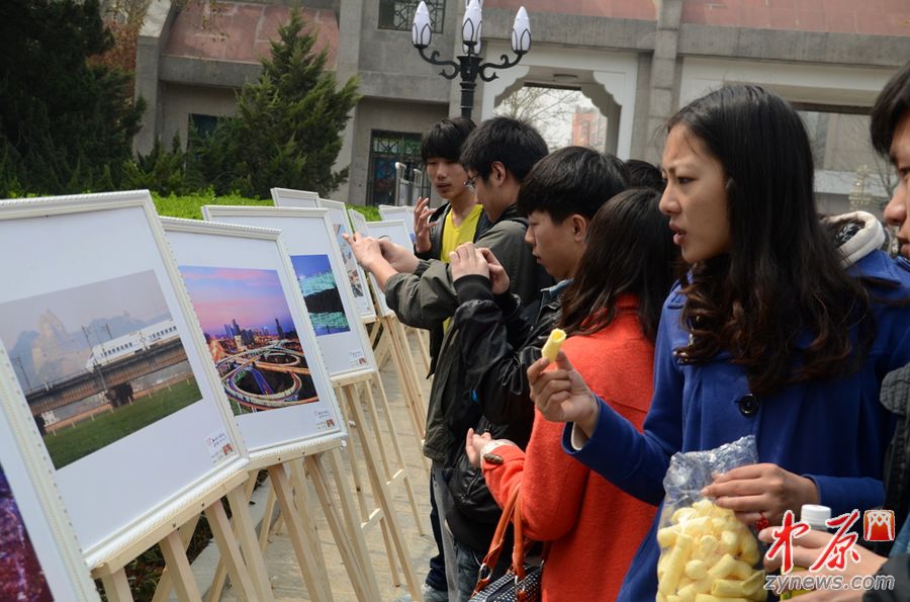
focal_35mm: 48
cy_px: 301
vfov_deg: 27.9
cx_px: 455
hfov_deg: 41.2
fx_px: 1210
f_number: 5.6
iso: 100
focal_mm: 32
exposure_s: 1/320
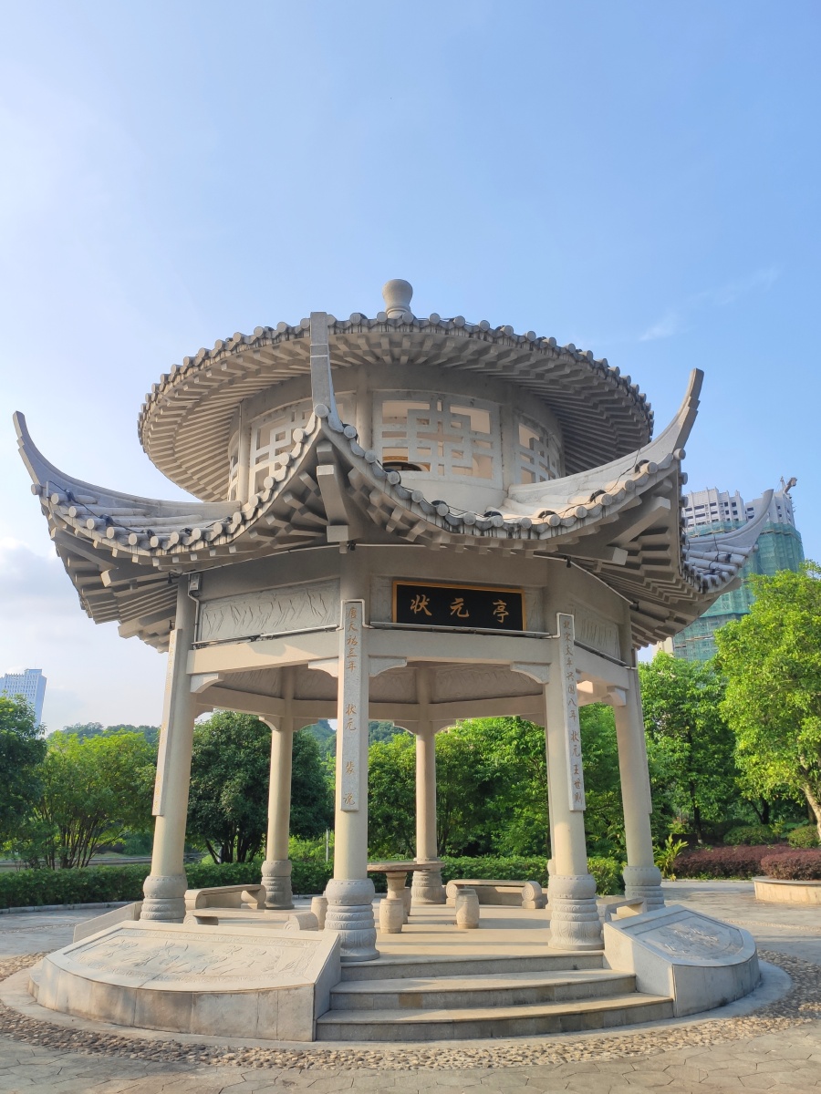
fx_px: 822
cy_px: 547
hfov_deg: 53.1
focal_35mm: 26
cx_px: 410
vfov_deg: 67.3
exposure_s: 1/1168
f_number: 1.75
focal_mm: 4.77
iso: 112
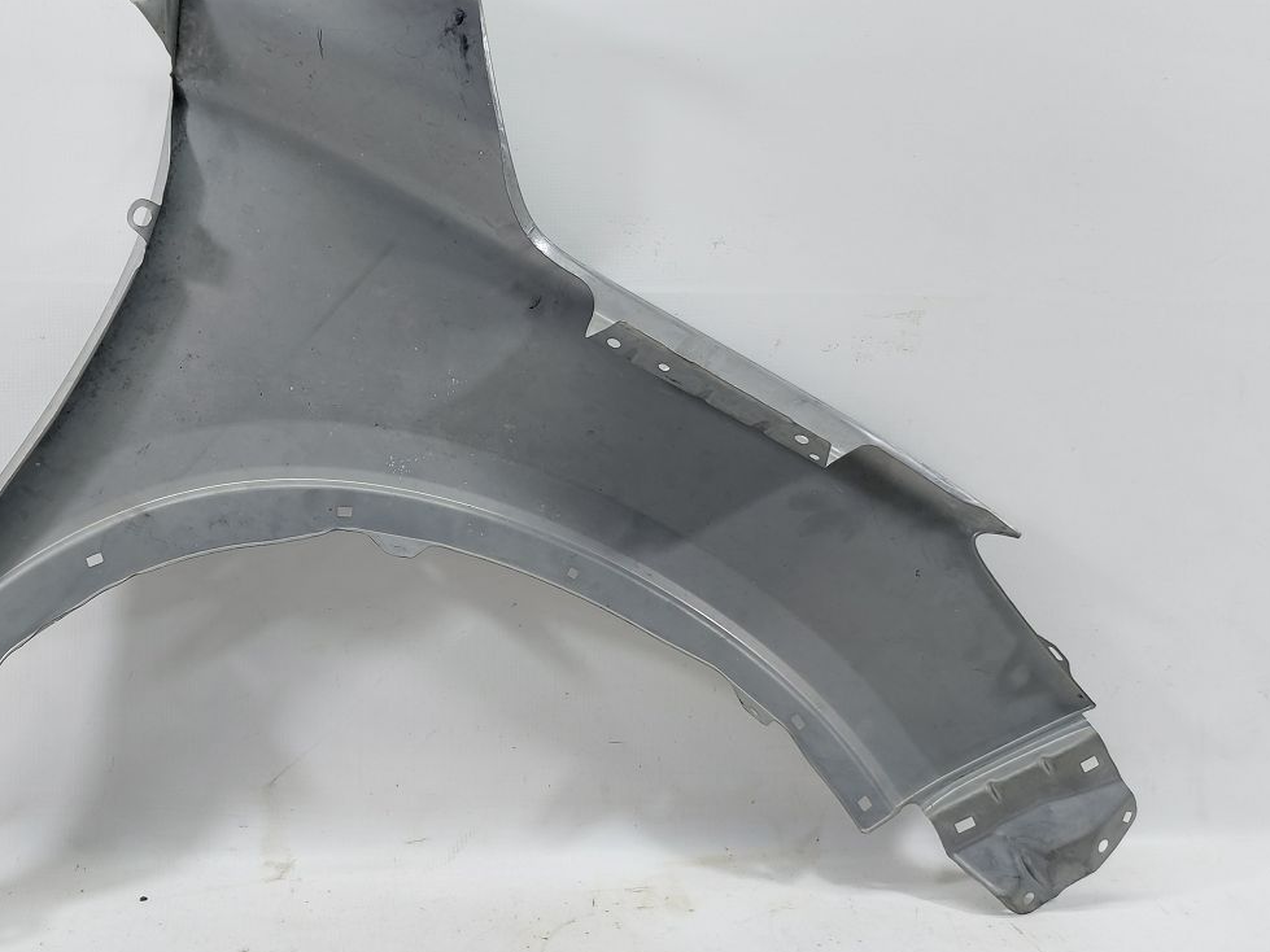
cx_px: 381
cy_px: 422
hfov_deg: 52.5
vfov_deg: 41.7
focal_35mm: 34
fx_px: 1247
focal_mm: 5.23
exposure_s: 1/50
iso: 160
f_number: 1.8
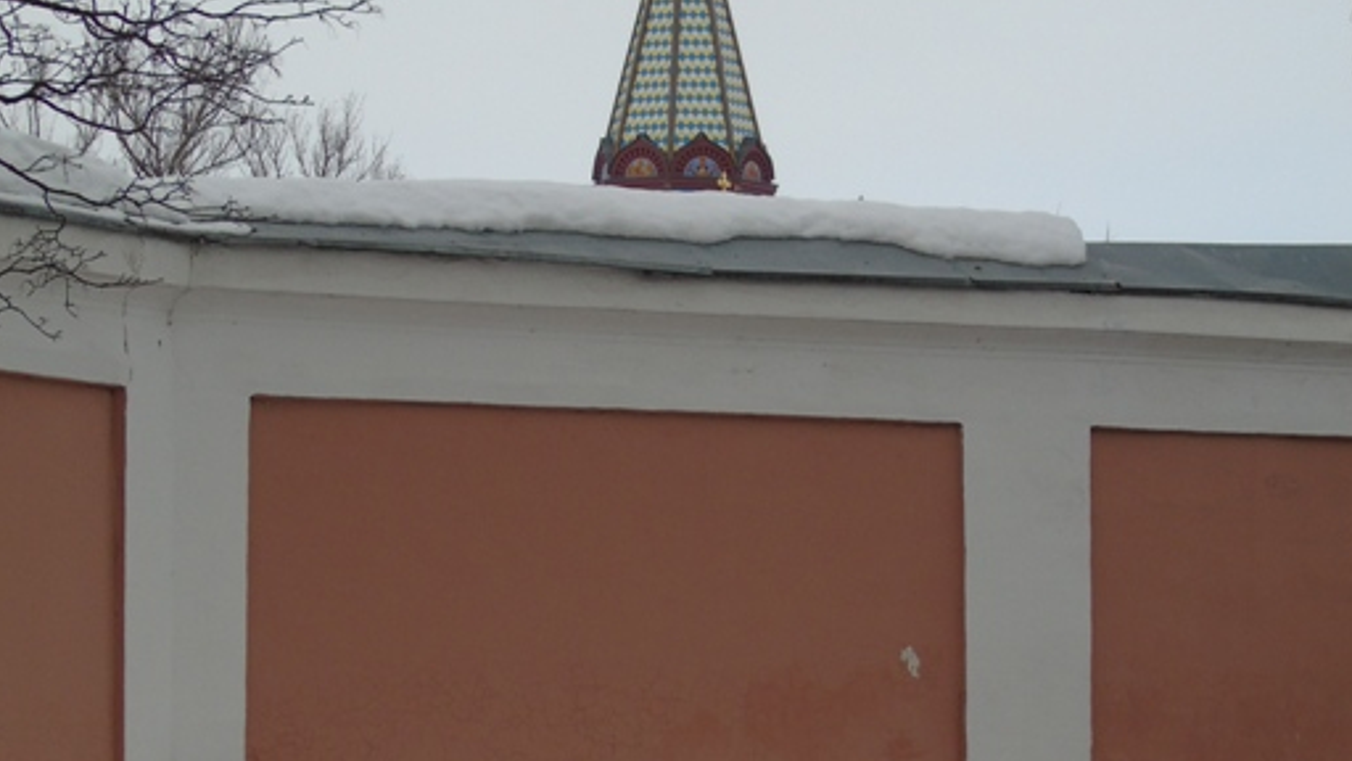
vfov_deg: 7.5
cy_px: 468
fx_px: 5772
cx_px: 680
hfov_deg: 13.4
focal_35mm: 161
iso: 80
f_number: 4.4
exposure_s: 1/250
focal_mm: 19
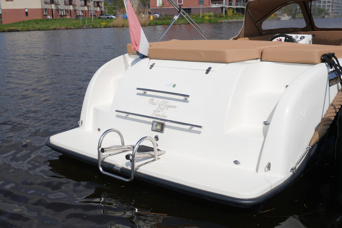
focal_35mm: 40
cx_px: 171
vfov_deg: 33.0
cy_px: 114
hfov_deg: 47.9
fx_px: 385
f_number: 14
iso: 100
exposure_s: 1/200
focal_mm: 27
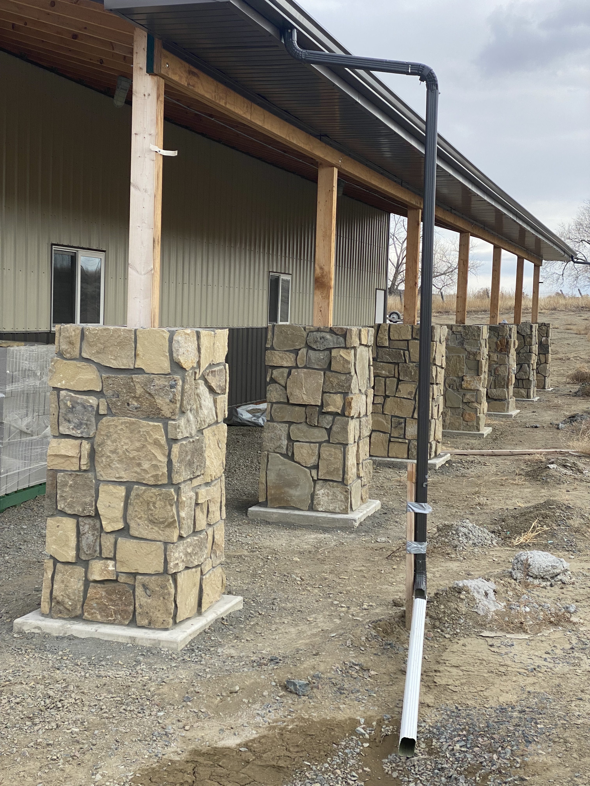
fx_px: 1182
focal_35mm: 52
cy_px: 393
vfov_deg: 36.8
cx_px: 295
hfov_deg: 28.0
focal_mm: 6
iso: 20
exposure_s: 1/592
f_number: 2
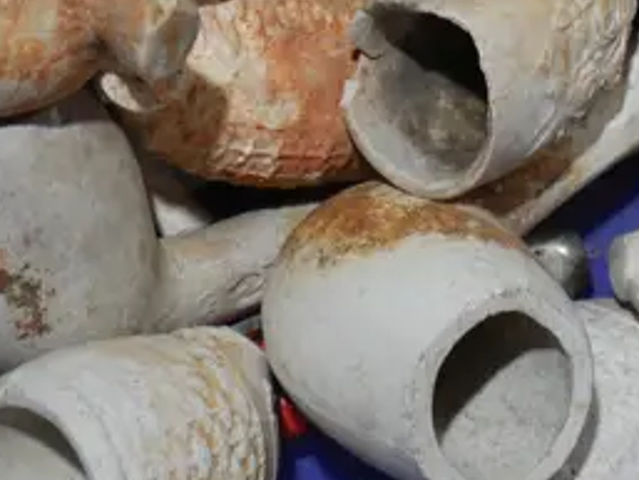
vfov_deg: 6.0
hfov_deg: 8.0
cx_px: 574
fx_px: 4562
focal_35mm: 247
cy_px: -168
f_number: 5.4
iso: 500
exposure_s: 1/80
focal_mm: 31
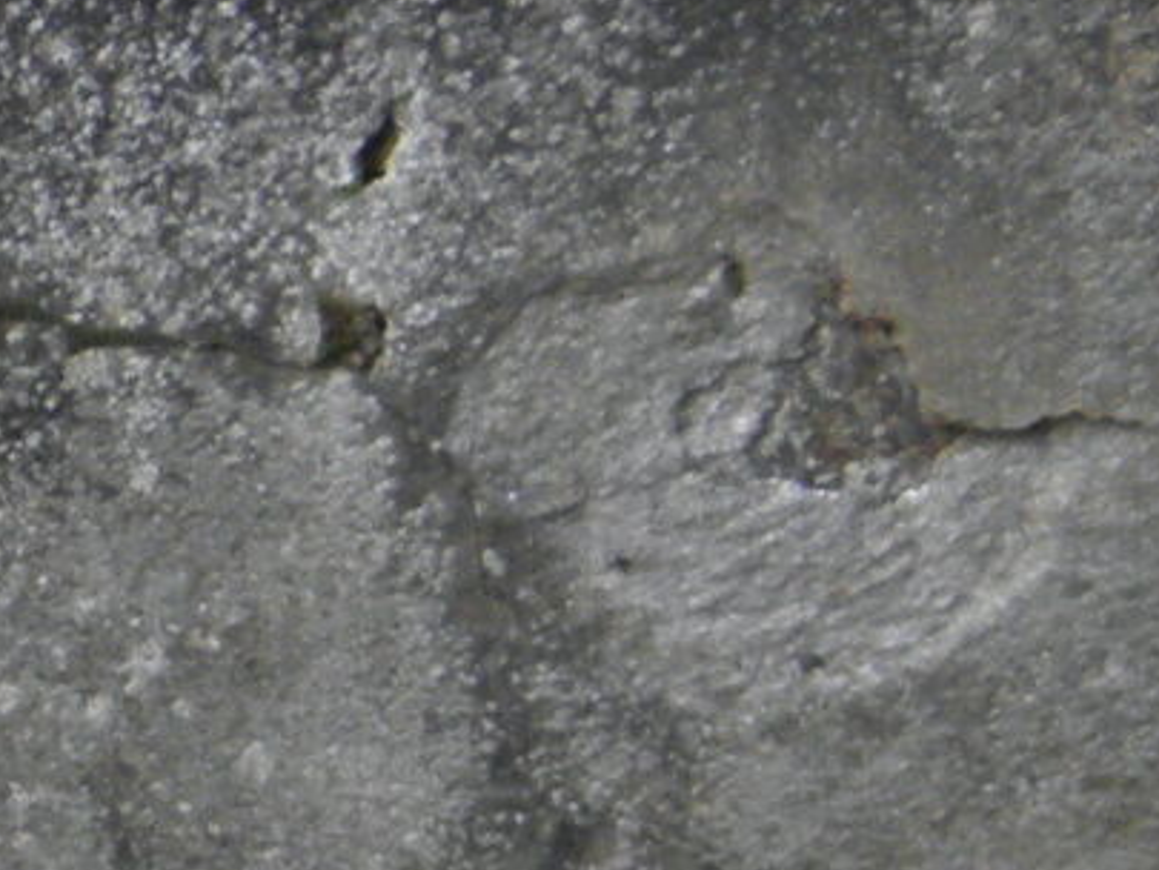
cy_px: 2724
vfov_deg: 4.8
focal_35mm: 297
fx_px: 9947
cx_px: -2123
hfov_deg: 6.2
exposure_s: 1/40
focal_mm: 8.6
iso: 100
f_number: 3.9
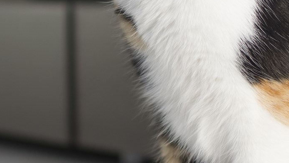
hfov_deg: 11.2
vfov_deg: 6.3
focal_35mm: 192
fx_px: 1470
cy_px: 29
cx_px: 173
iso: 125
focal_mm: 35
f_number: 1.8
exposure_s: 1/60
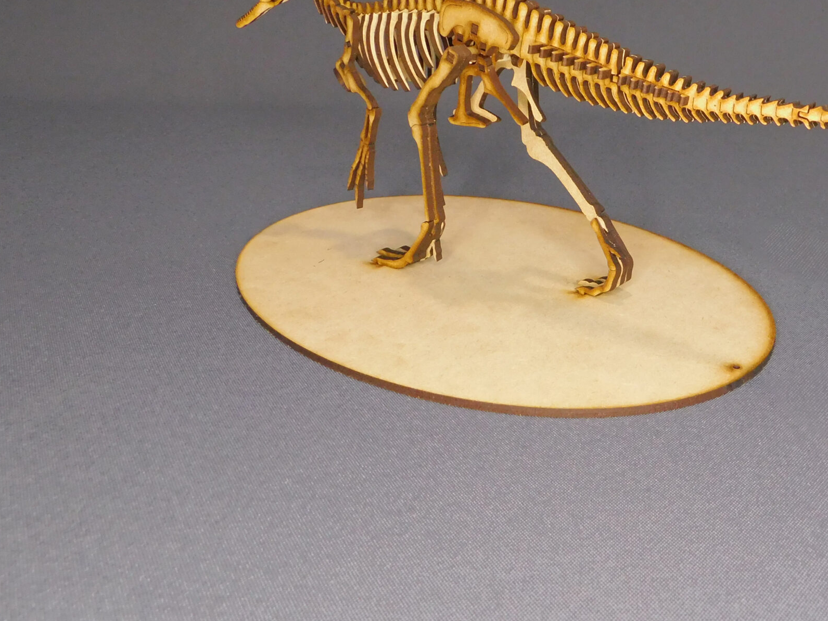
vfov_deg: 38.4
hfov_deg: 48.6
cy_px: 222
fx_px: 885
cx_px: 596
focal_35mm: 37
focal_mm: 4
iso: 400
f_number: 3
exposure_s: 1/20
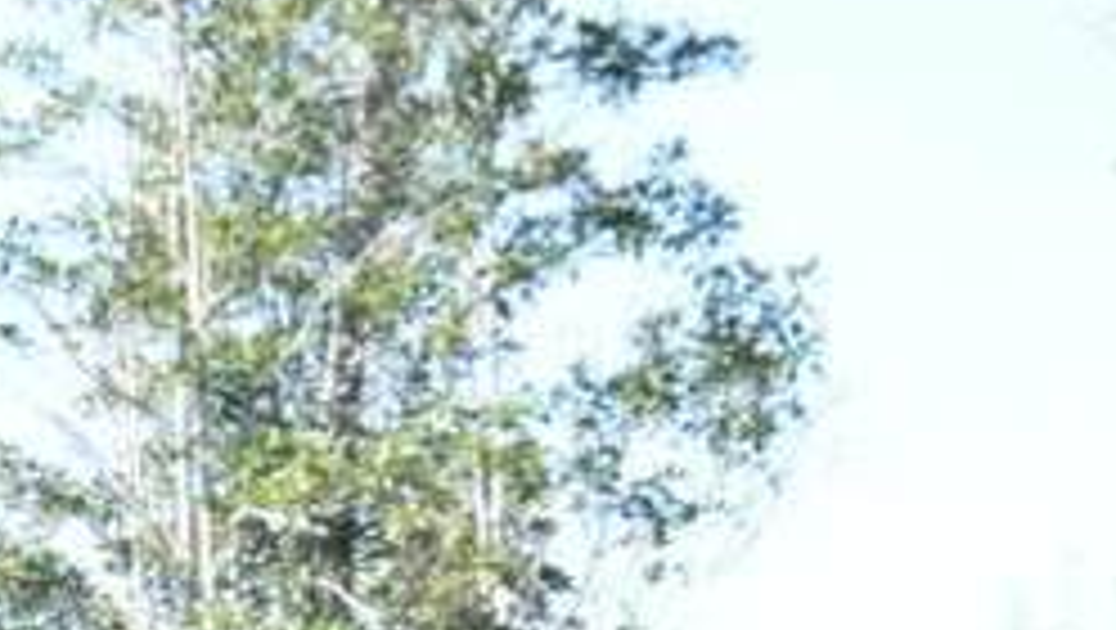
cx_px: -1184
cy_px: 1415
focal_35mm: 324
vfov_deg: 3.7
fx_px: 9596
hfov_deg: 6.4
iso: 320
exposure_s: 1/250
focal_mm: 40
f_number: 8
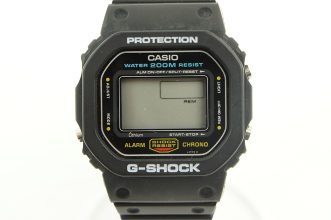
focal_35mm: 82
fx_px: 758
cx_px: 166
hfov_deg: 24.6
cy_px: 110
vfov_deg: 16.5
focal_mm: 55
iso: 1600
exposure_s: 1/20
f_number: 8
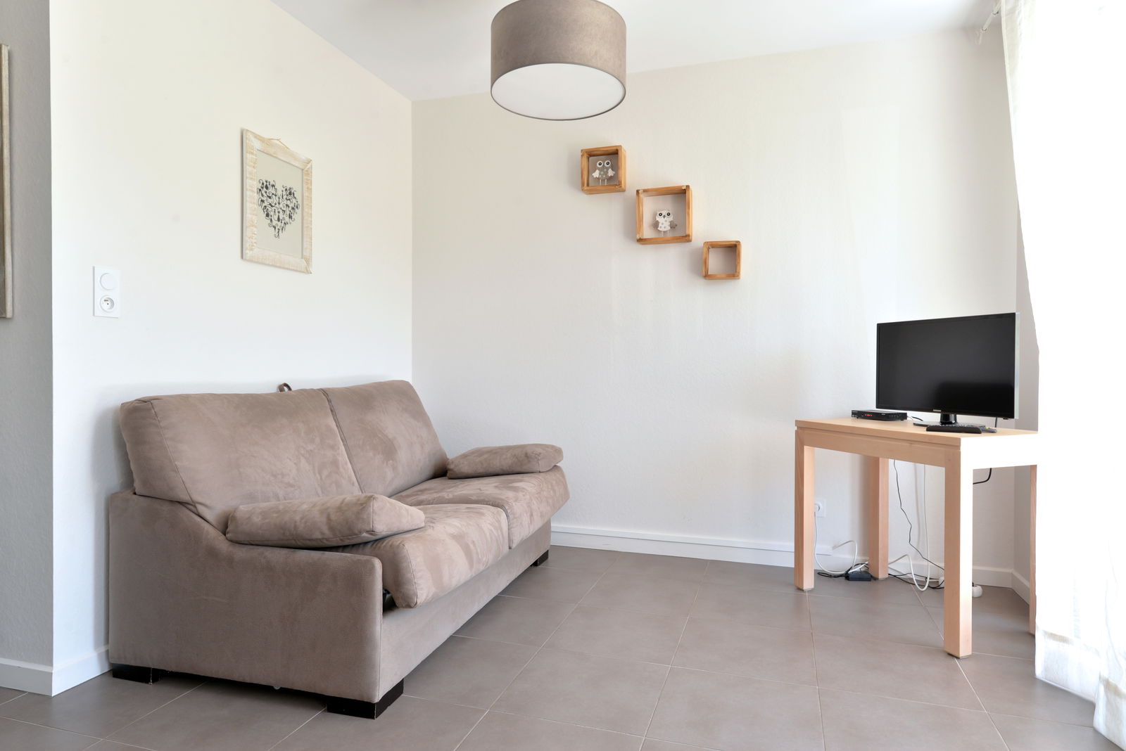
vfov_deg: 57.3
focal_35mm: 22
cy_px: 376
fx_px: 688
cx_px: 563
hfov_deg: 78.6
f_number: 8
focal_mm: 22
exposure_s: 1/15
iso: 250
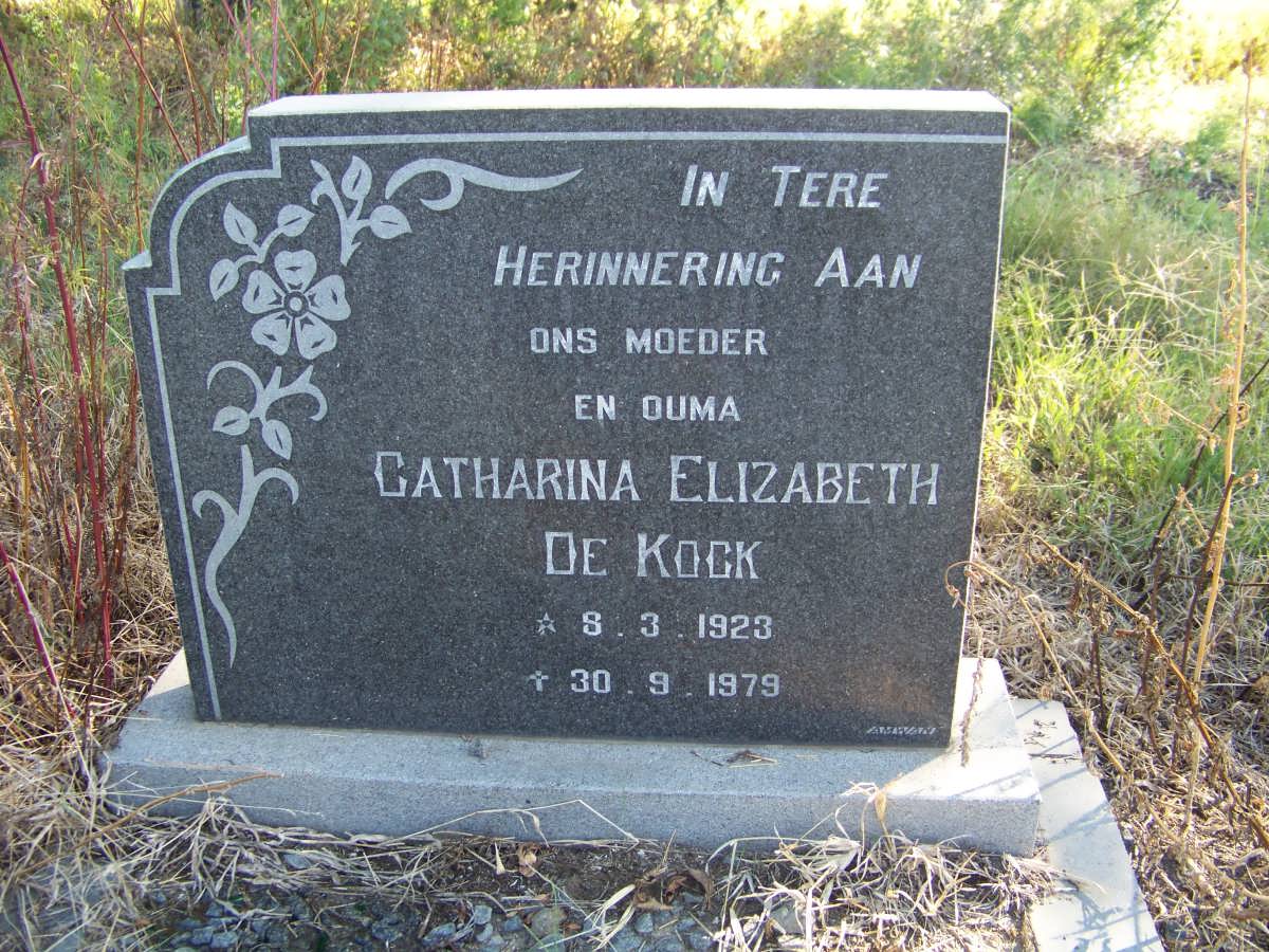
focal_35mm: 36
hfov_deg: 51.4
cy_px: 476
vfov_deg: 39.7
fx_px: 1320
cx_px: 634
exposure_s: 1/60
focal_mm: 5.85
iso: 64
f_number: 2.8
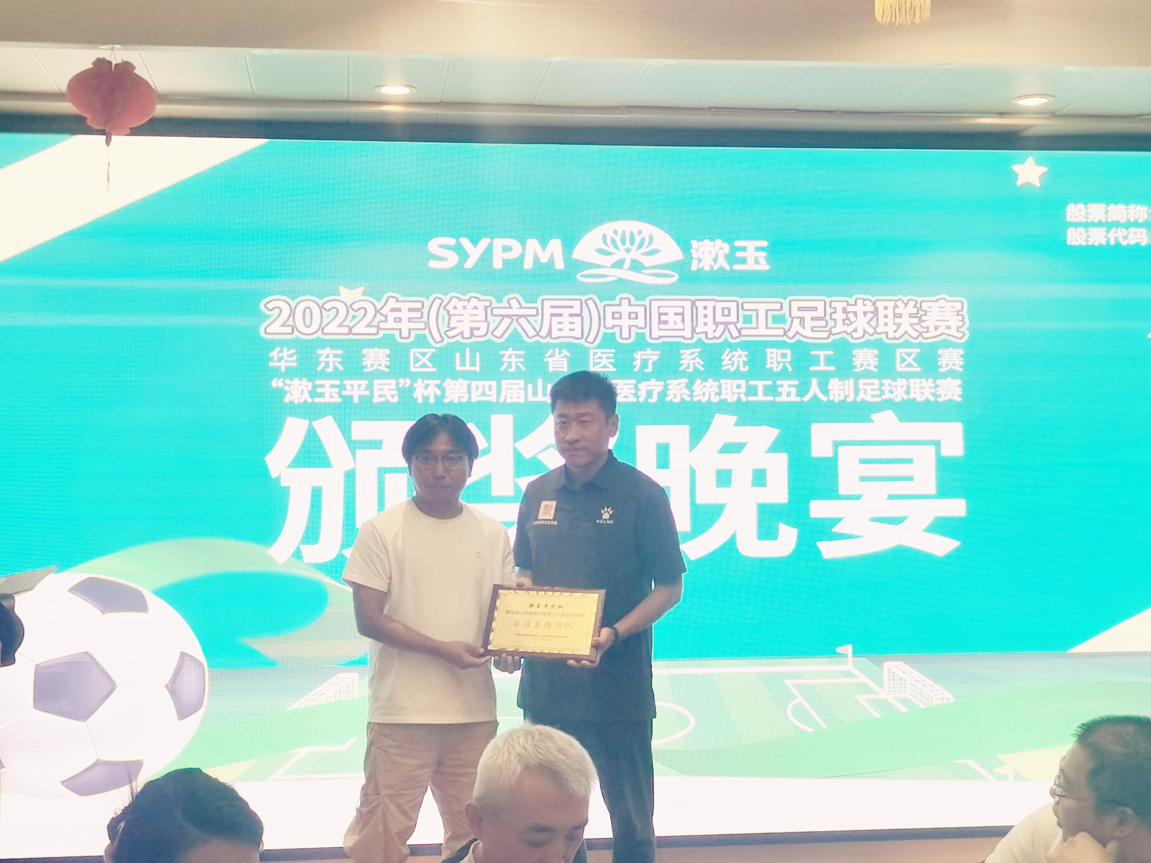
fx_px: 1829
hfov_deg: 34.9
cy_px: 432
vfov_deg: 26.6
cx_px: 576
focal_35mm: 55
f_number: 1.8
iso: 50
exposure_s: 1/117
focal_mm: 5.58
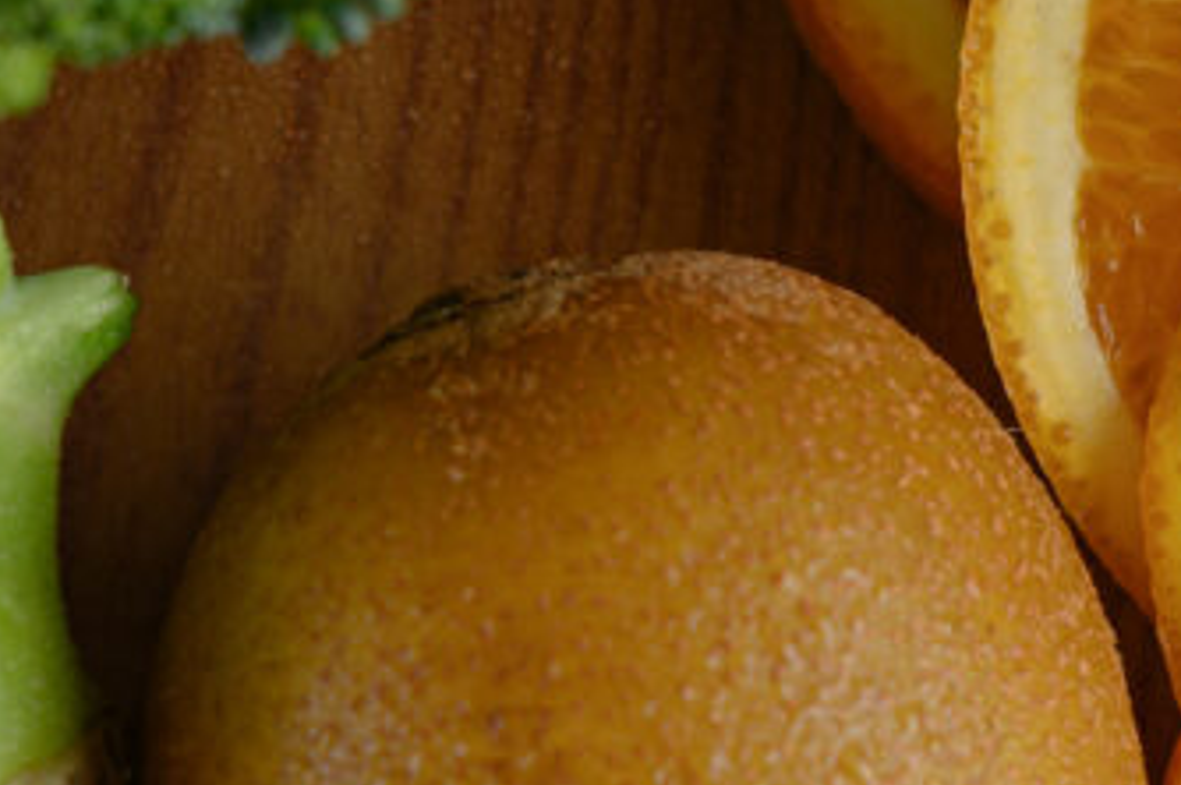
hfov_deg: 9.3
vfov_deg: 6.3
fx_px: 7079
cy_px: 813
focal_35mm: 216
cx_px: 1832
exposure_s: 1/160
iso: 100
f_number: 9
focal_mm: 60
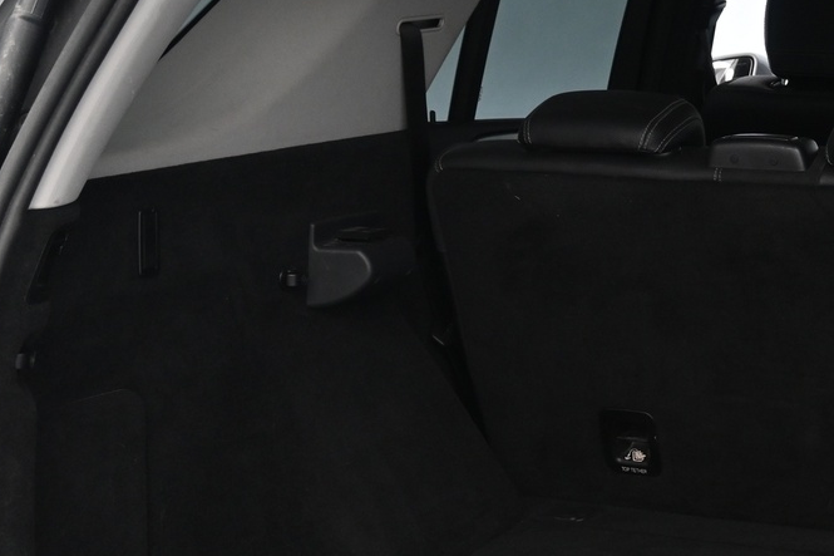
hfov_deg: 25.1
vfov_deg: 17.2
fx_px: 1821
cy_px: 420
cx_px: 736
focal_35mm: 79
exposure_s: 1/30
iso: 800
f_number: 4
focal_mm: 21.5
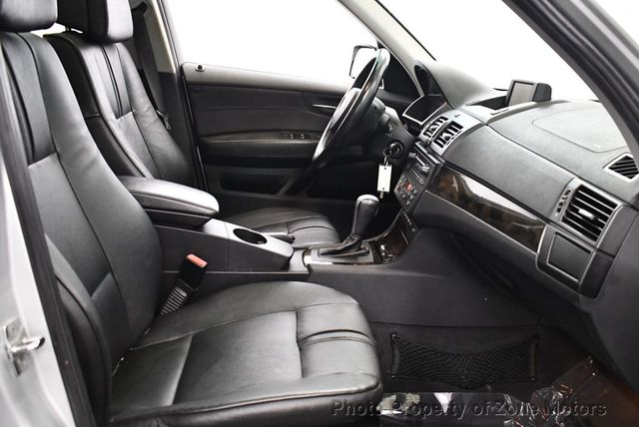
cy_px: 214
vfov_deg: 36.9
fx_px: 640
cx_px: 320
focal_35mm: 36
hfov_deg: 53.1
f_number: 3.5
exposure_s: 1/100
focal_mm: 18
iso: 3200
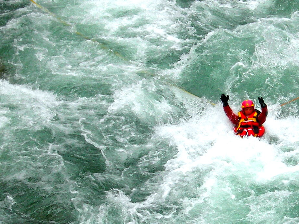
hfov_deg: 8.2
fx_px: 2073
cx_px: 239
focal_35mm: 240
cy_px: 199
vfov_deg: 6.2
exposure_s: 1/138
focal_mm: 19.1
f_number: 7.3
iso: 50
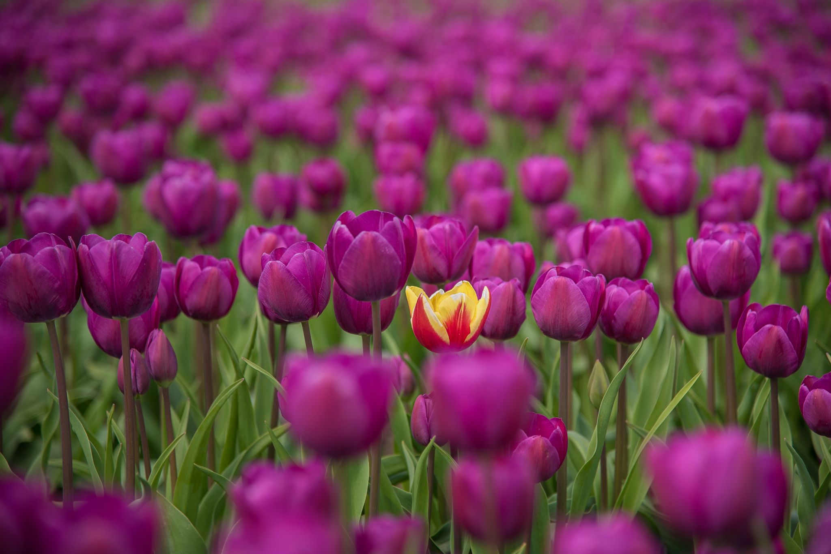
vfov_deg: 11.4
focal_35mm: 120
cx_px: 416
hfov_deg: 17.1
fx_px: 2771
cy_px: 277
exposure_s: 1/800
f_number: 4
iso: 160
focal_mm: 120
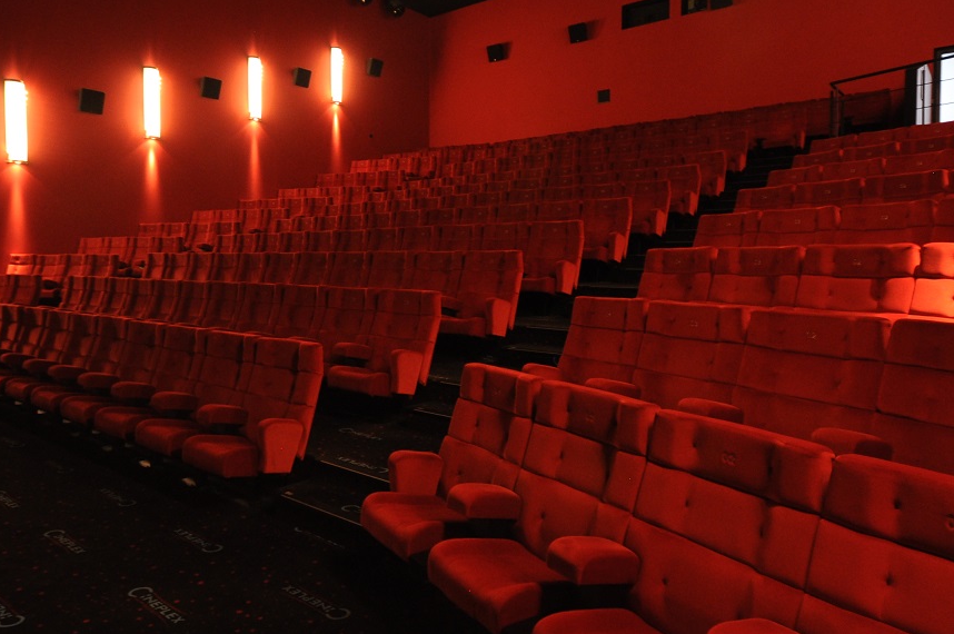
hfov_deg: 71.9
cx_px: 425
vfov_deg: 51.5
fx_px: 655
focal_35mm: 25
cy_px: 275
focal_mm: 11
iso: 800
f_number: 4.2
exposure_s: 1/4
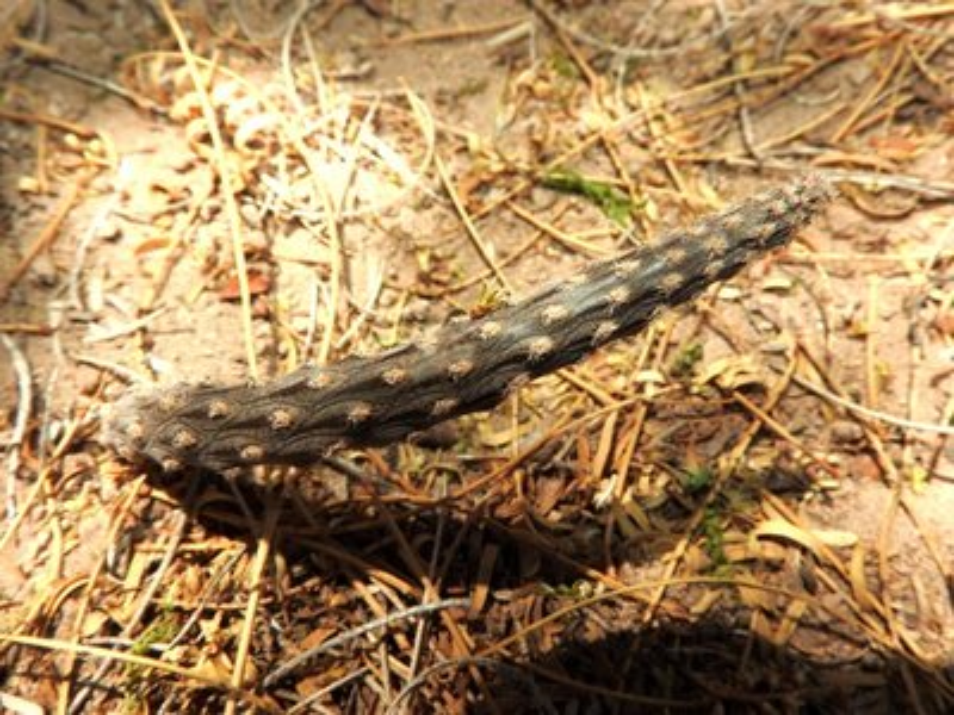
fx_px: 827
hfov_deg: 60.0
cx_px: 477
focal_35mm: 30
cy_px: 358
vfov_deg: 46.8
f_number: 5
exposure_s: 1/800
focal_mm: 5.4
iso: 100
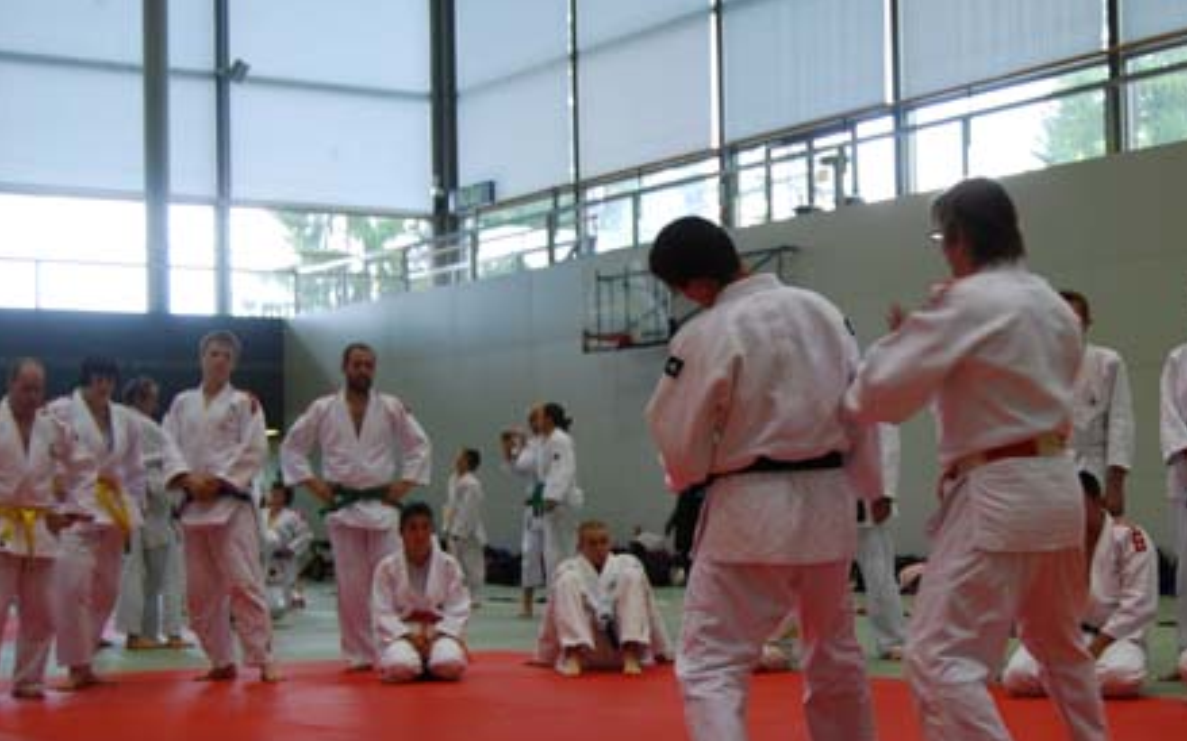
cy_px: 489
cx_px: 760
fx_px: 2167
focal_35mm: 67
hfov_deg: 30.5
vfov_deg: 19.3
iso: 200
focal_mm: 32
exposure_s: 1/40
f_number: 4.5
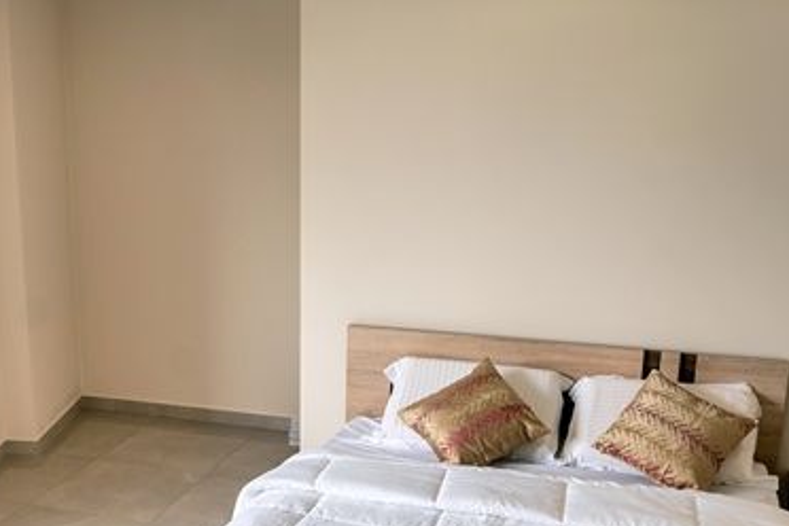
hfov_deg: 44.1
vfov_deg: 30.1
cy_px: 381
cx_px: 284
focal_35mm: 44
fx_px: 964
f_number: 6.3
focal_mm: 16
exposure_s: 1/40
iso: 100
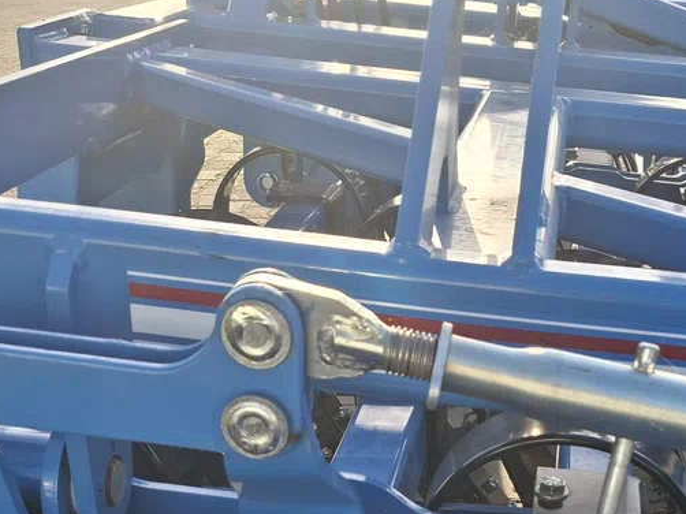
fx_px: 1089
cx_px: 485
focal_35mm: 55
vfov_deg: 24.2
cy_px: 608
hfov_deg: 34.5
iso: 50
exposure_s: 1/512
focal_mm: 5.54
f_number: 1.8
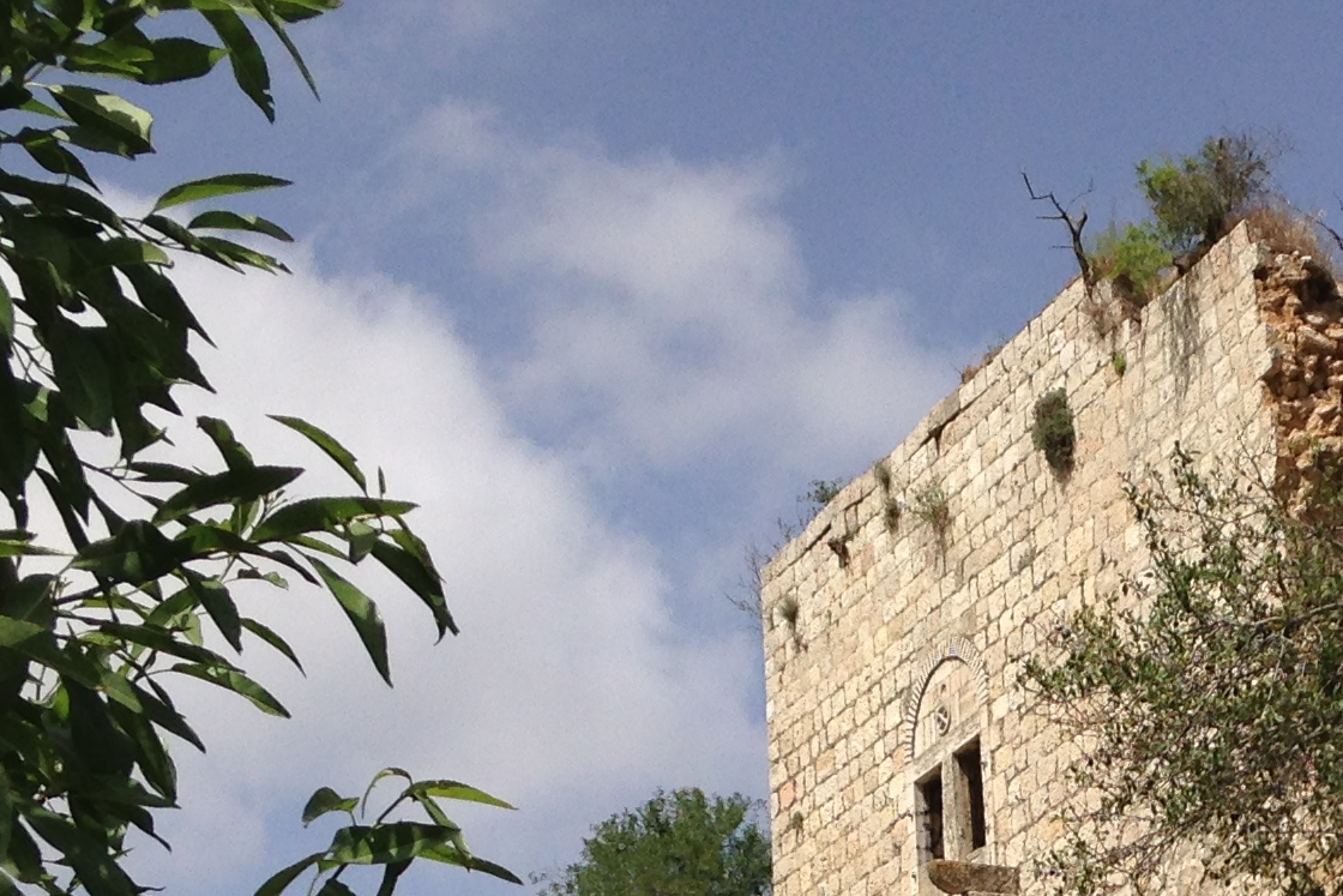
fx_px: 3731
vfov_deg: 13.4
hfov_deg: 19.8
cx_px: 1345
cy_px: 1018
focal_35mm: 100
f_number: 2.4
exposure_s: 1/3012
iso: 50
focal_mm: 4.12
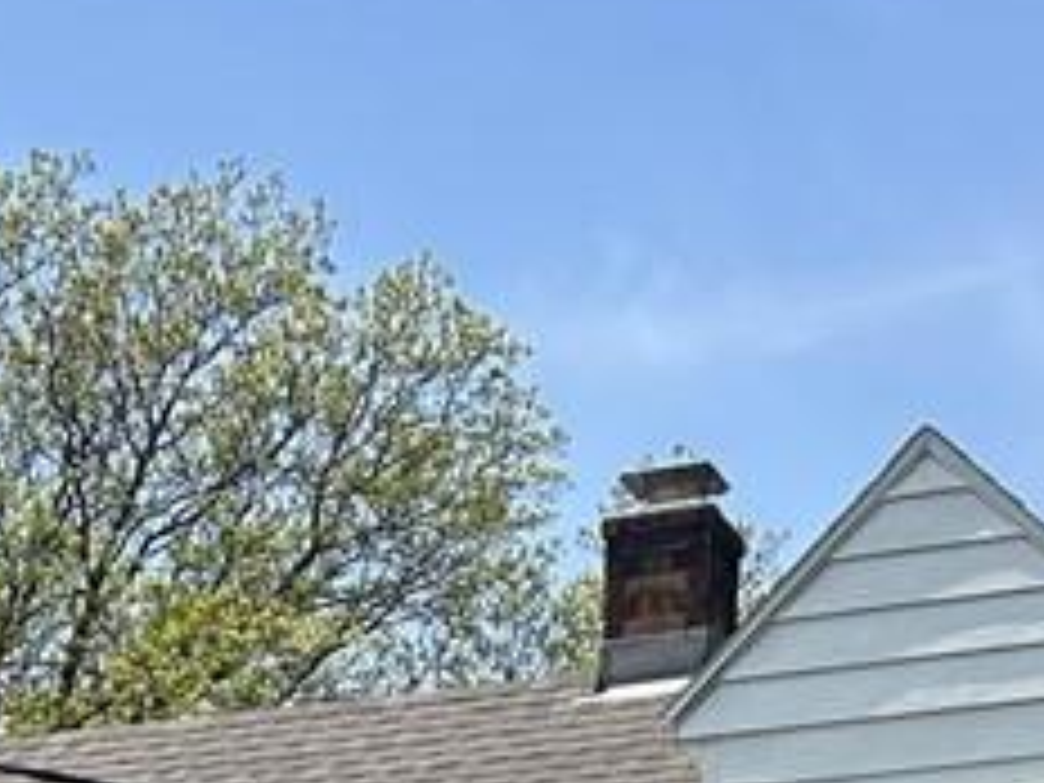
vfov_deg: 11.9
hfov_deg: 17.1
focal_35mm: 115
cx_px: 580
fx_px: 3468
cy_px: 1372
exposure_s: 1/3356
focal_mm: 5.7
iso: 50
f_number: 1.5
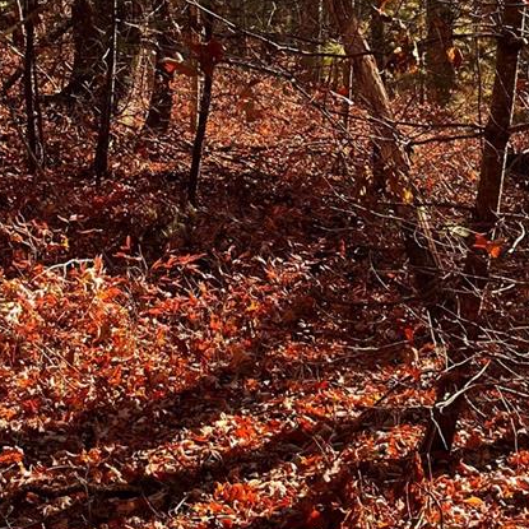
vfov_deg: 20.2
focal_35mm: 85
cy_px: 115
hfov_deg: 20.4
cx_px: 312
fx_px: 1470
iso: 50
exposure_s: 1/397
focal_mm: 5.1
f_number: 1.6
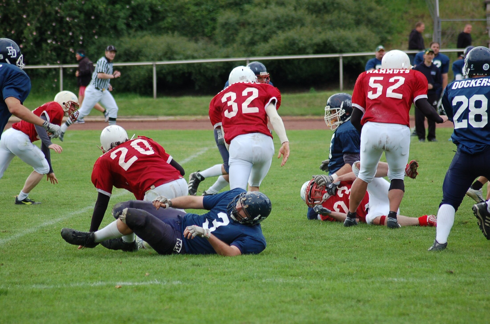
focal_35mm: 202
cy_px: 162
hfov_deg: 10.2
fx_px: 2751
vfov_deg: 6.8
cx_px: 245
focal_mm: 135
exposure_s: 1/800
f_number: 4.5
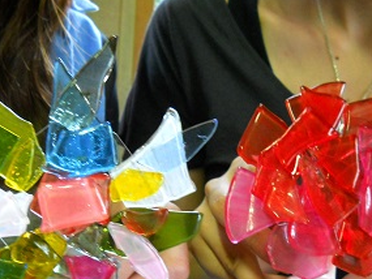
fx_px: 634
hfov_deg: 32.7
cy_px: 196
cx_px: 193
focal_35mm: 59
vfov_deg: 24.7
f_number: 3.1
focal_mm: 6.72
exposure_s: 1/20
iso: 400
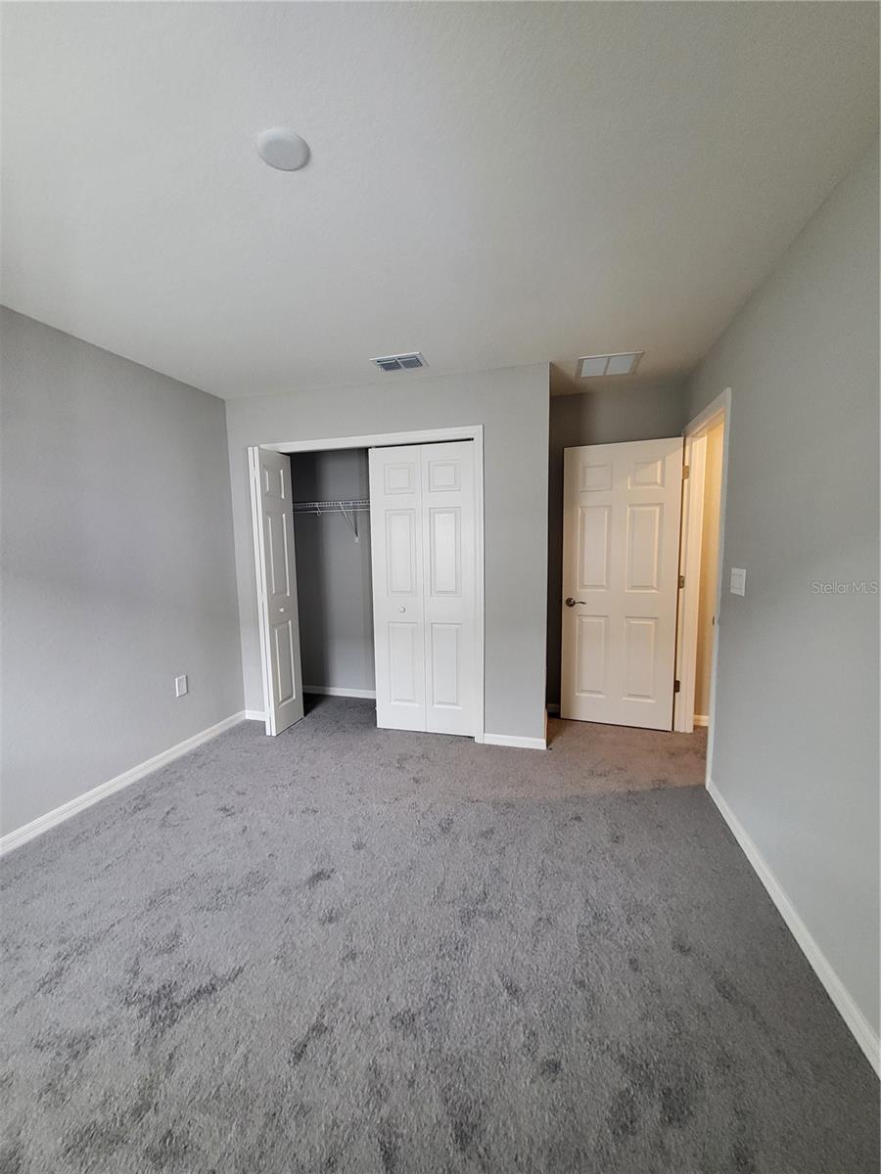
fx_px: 441
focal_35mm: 13
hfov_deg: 89.9
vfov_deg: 106.2
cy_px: 587
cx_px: 440
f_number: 2.2
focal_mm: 1.74
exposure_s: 1/60
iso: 250
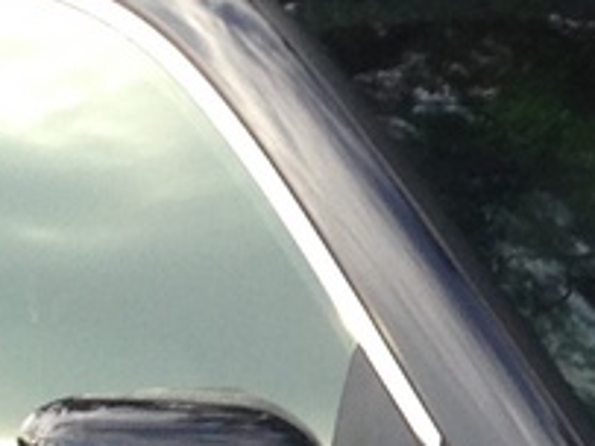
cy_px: 390
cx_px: 777
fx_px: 4466
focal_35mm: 260
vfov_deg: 5.7
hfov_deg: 7.5
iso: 50
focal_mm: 4.12
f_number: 2.4
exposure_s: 1/120
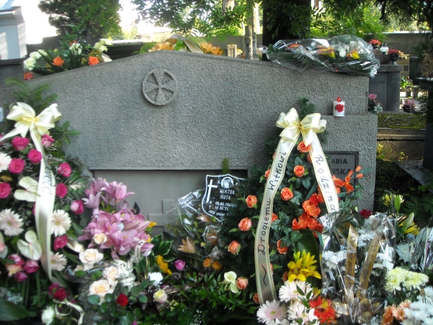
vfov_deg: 40.7
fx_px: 438
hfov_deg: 52.6
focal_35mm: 35
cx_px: 216
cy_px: 162
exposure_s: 1/184
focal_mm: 5.7
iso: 295
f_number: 2.8
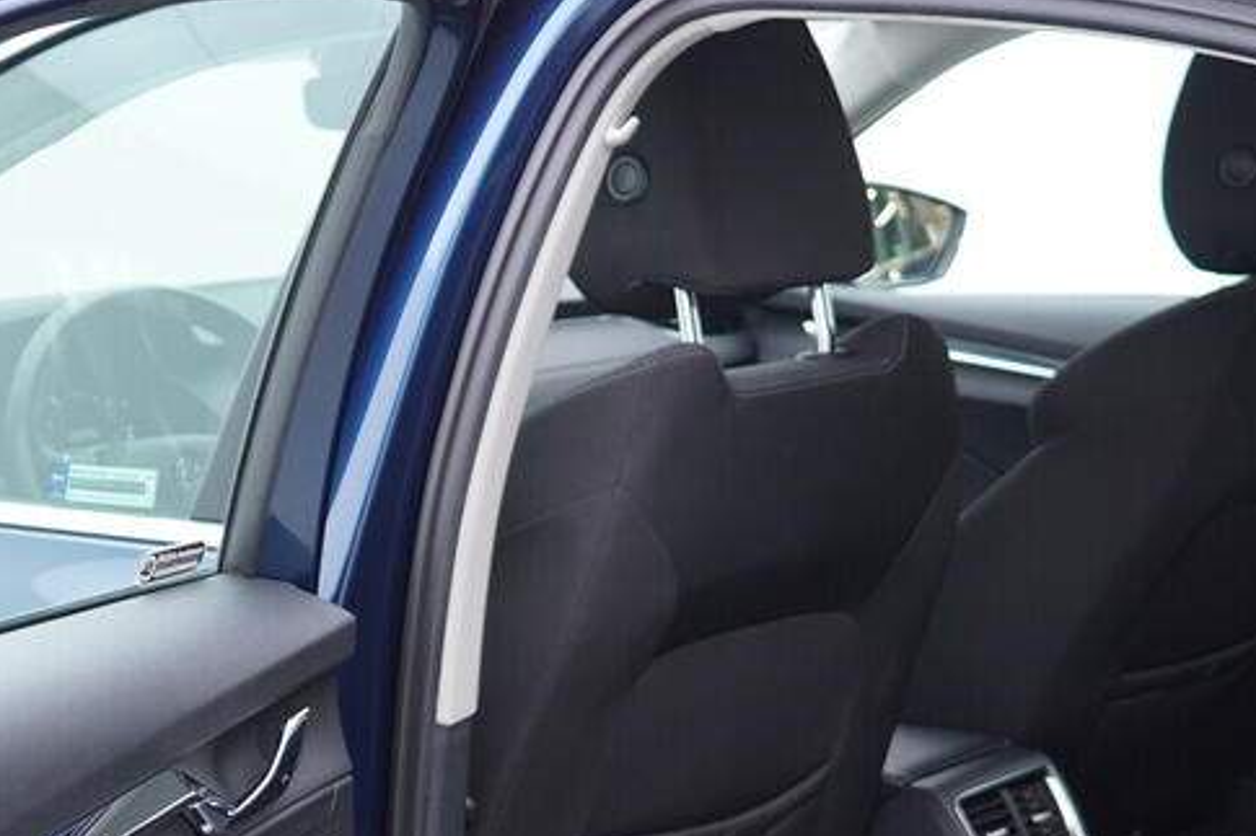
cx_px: 570
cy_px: 824
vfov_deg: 17.5
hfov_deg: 26.6
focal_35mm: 76
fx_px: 2651
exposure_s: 1/40
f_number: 2.8
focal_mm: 24
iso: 250
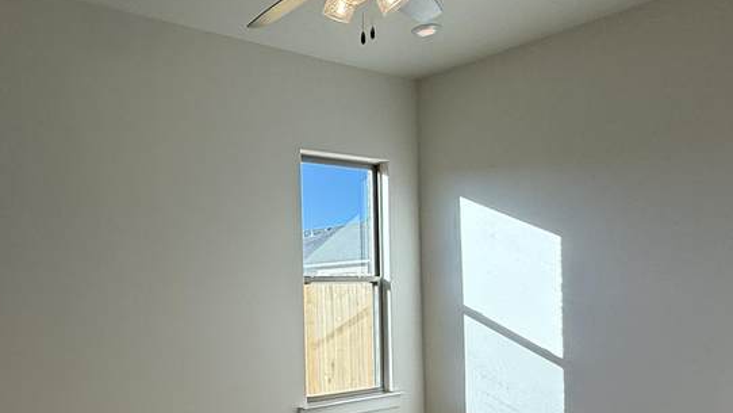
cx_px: 238
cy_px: 316
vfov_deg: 32.2
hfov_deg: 54.1
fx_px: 700
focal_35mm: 36
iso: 64
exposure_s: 1/416
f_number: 2.2
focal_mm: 2.22
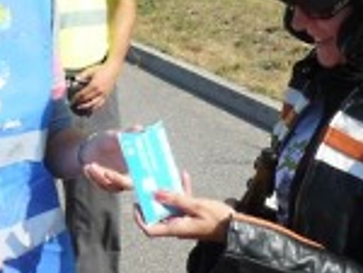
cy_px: 109
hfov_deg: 20.4
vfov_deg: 15.4
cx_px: 177
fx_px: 1008
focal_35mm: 96
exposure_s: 1/320
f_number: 5.6
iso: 100
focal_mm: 6
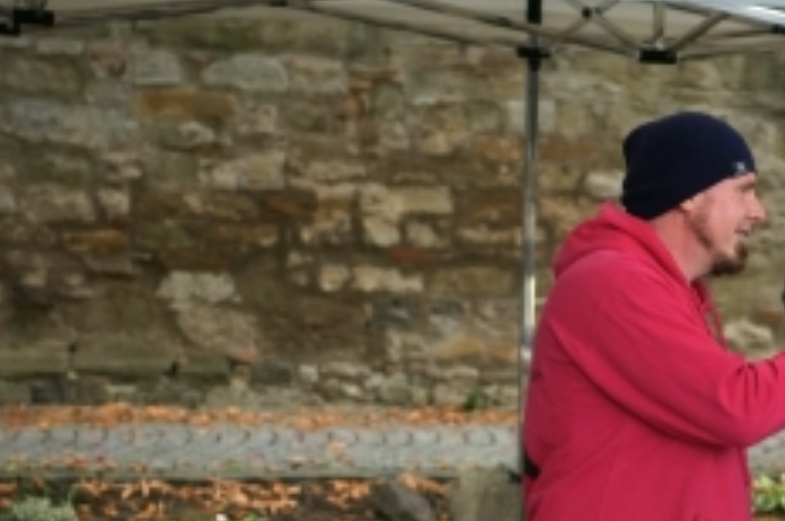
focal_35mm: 136
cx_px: 944
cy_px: 457
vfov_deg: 10.0
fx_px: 2961
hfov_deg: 14.6
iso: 800
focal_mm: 45
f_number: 2.8
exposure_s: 1/100
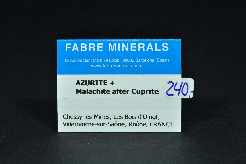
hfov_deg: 22.6
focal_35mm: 90
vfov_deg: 15.1
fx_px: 614
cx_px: 123
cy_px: 82
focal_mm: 60
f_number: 25
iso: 250
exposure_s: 1/2.5
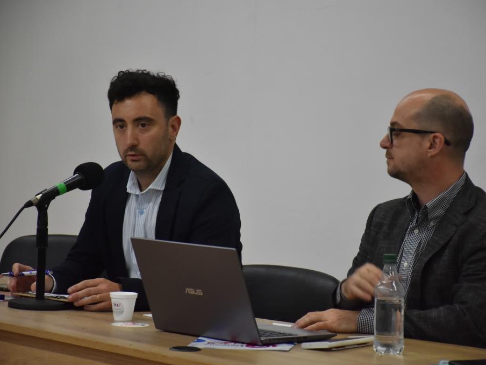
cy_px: 183
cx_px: 264
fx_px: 2569
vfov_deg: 8.1
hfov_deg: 10.8
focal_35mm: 183
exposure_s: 1/80
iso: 1250
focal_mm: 112
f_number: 5.6
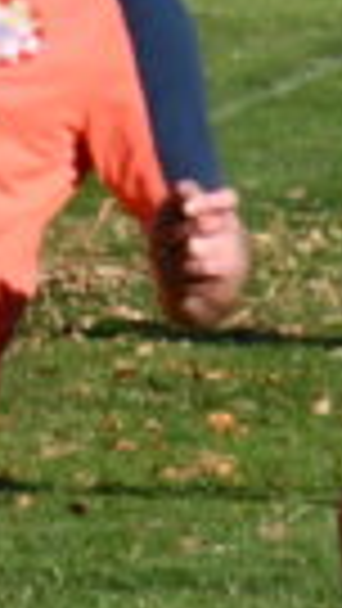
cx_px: -1422
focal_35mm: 2206
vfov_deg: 1.0
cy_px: 79
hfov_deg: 0.6
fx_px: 35542
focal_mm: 185
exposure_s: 1/6400
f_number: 10
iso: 3200
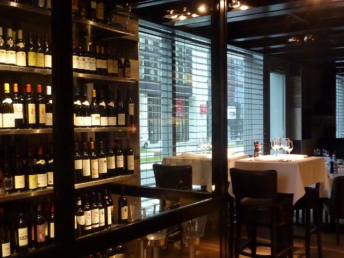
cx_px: 172
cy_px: 129
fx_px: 447
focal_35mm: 45
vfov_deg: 32.2
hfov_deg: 42.1
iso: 400
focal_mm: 4.1
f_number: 3.3
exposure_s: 1/15
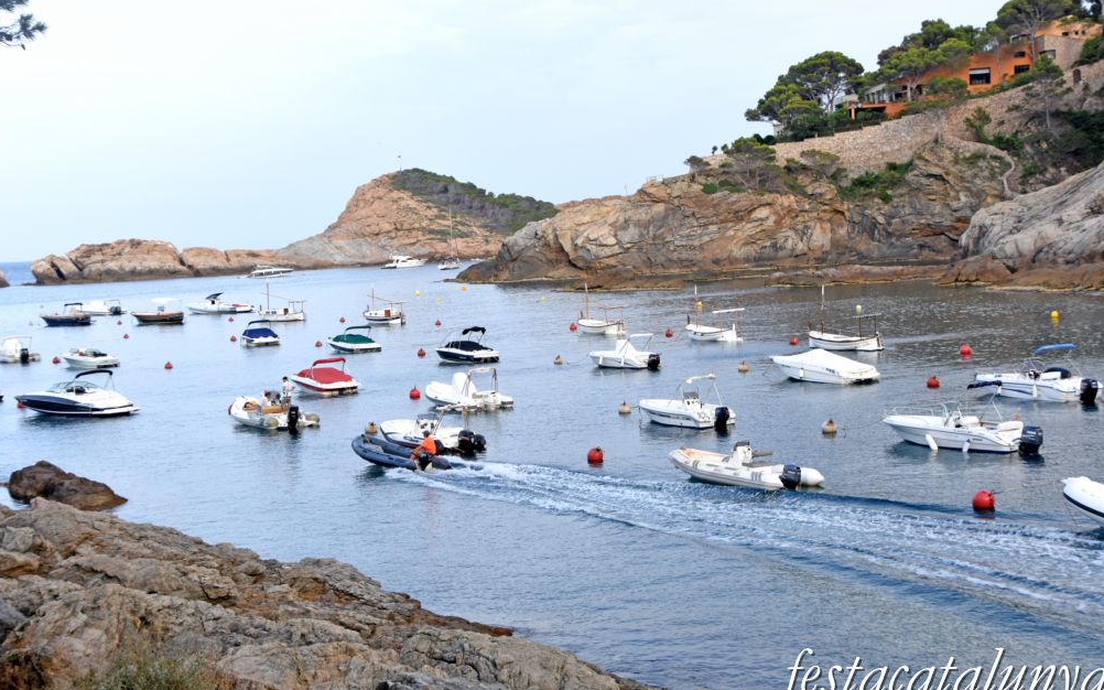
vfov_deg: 25.8
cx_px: 552
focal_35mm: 50
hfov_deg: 40.3
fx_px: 1504
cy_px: 338
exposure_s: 1/320
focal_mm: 32
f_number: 7.1
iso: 400
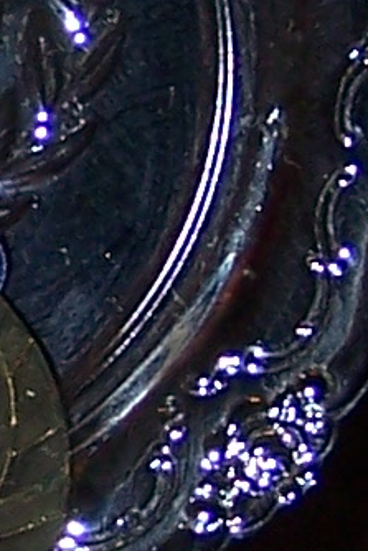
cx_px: -343
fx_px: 4671
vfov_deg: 6.7
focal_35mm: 305
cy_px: 139
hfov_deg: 4.5
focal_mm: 6.3
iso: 80
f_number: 2.8
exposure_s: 1/60
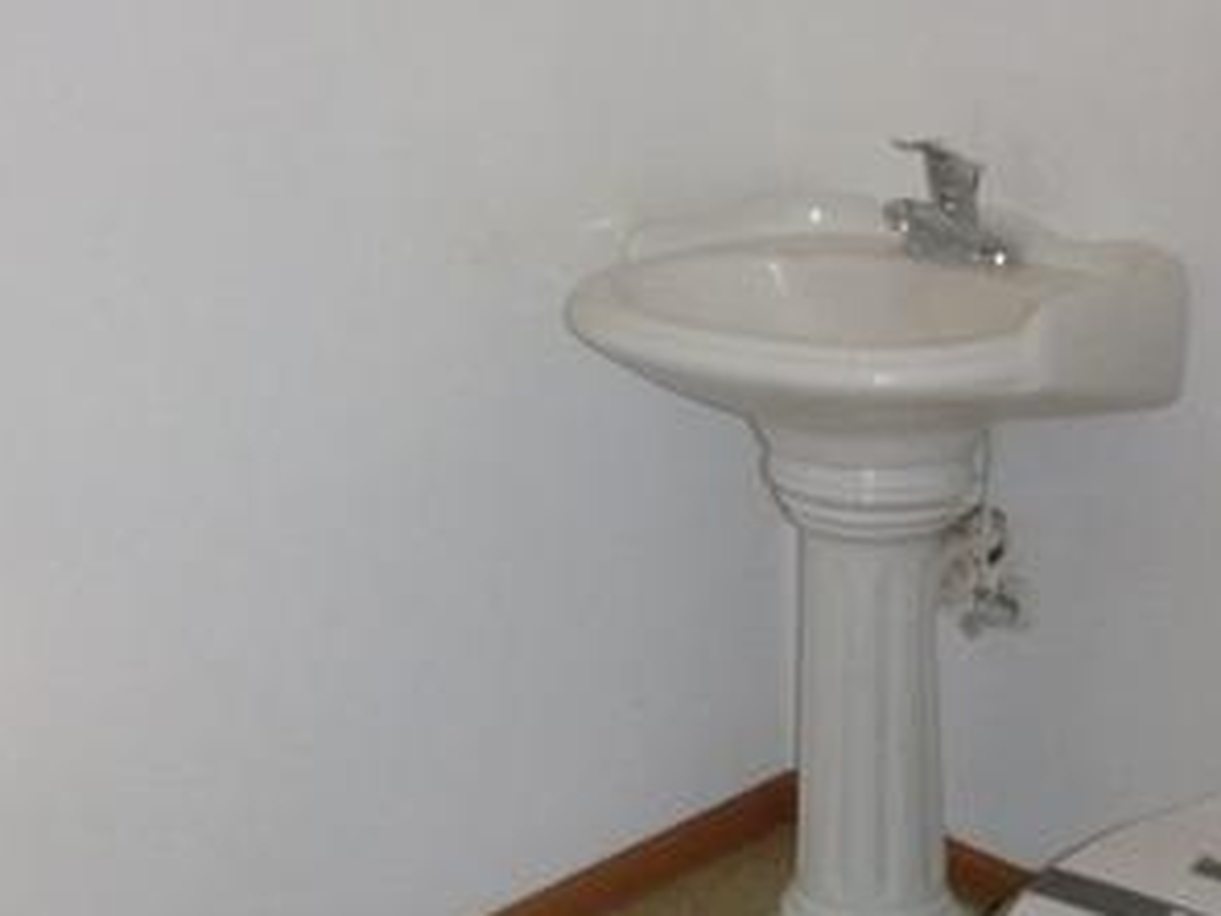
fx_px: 1905
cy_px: 462
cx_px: 908
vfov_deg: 27.0
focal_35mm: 54
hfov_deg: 34.8
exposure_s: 1/60
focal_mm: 4.5
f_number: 3.9
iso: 400
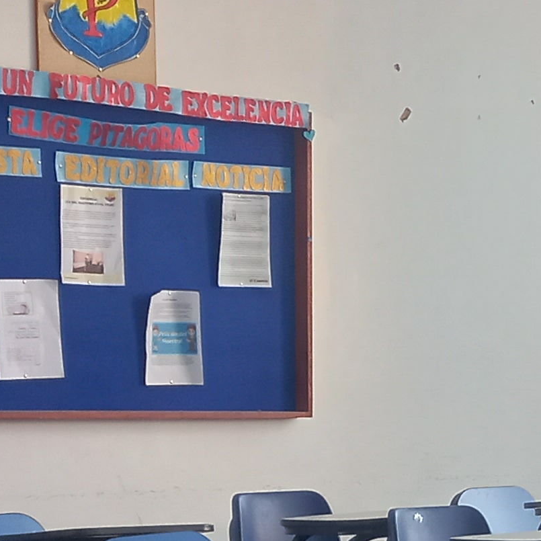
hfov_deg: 13.3
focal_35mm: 127
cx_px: 665
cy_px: 644
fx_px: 2246
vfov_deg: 13.4
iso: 100
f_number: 1.8
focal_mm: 4.6
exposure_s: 1/50
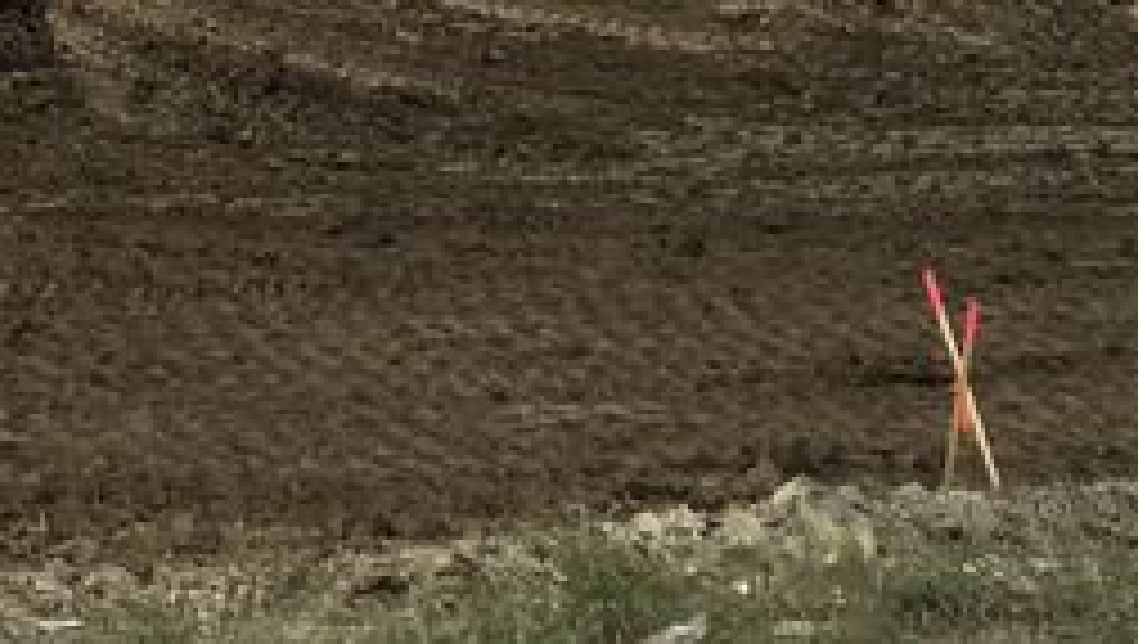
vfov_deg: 8.5
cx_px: -713
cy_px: -793
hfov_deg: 14.7
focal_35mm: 133
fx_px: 4018
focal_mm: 4.15
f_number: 2.2
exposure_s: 1/1538
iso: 25
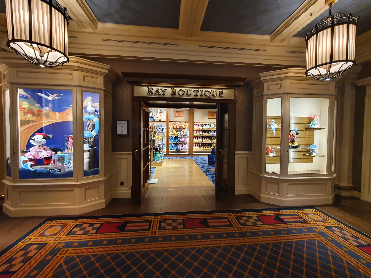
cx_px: 186
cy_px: 139
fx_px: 139
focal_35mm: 13
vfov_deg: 89.9
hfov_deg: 106.2
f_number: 2.2
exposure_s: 1/50
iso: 320
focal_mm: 1.8
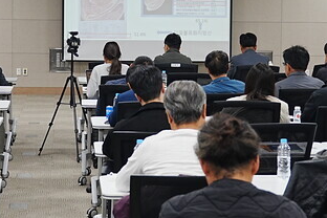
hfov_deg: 17.5
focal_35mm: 117
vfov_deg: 11.7
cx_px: 112
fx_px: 1063
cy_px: 62
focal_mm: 38
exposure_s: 1/40
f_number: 4
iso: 320
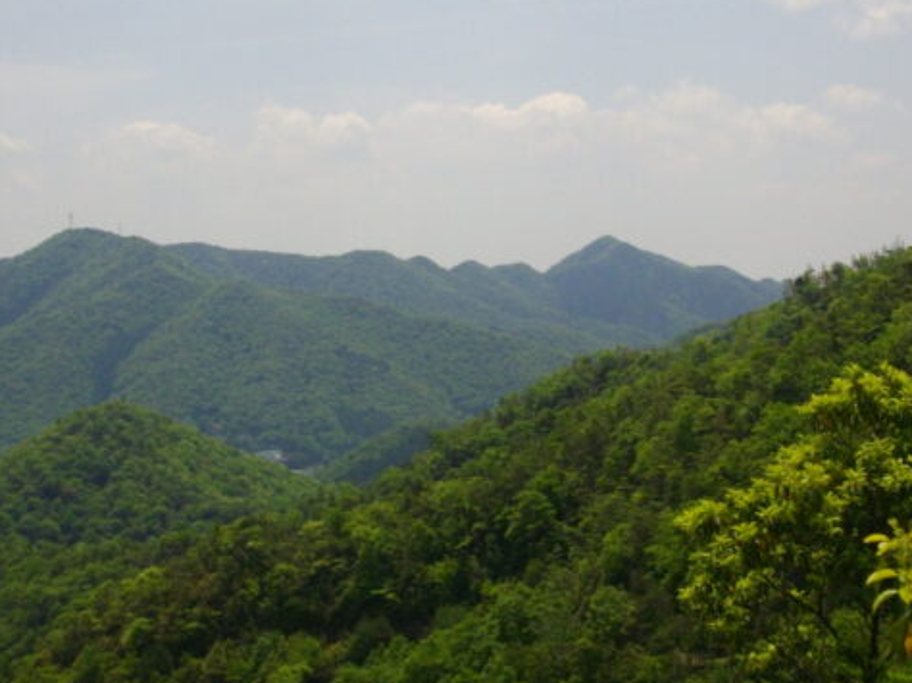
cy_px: 281
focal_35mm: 80
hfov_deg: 24.4
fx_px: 2107
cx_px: 458
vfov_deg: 18.4
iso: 100
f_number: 5.6
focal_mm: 6.2
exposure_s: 1/800
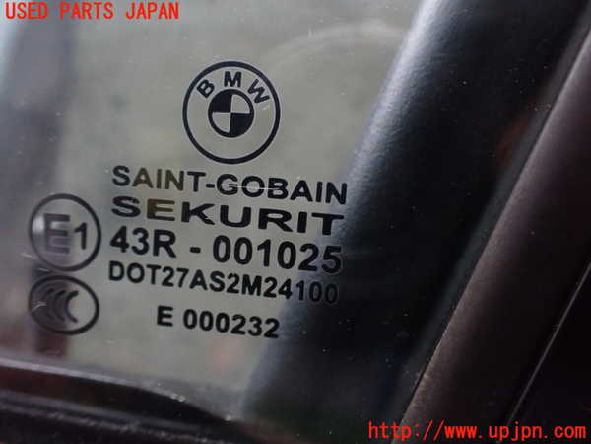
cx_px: 296
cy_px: 222
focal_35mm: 30
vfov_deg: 46.8
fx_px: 512
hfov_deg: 60.0
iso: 800
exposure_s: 1/100
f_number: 2.3
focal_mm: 5.4
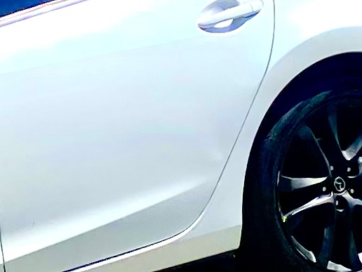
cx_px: -165
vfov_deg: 7.3
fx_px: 2123
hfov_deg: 9.5
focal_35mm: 203
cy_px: 112
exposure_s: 1/3040
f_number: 1.8
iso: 32
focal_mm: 4.25
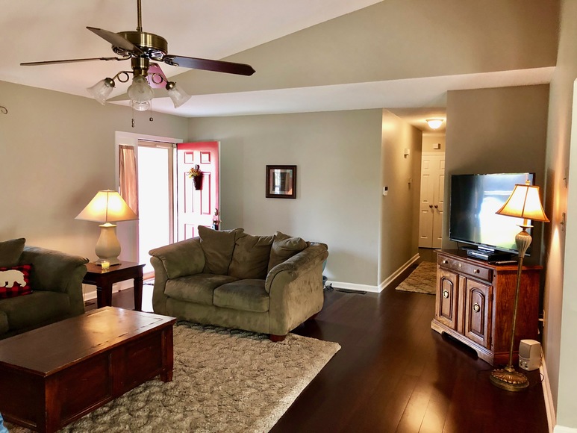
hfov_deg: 63.4
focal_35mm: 28
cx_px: 288
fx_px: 467
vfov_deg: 49.8
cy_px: 216
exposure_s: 1/15
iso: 64
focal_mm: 3.99
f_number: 1.8
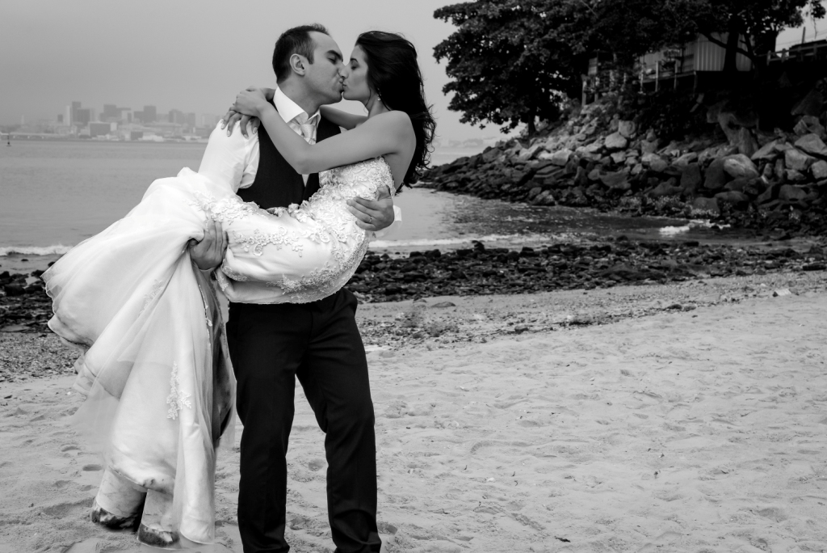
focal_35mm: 48
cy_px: 276
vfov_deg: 28.1
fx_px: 1103
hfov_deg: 41.1
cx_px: 414
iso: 100
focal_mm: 48
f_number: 8
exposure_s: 1/200
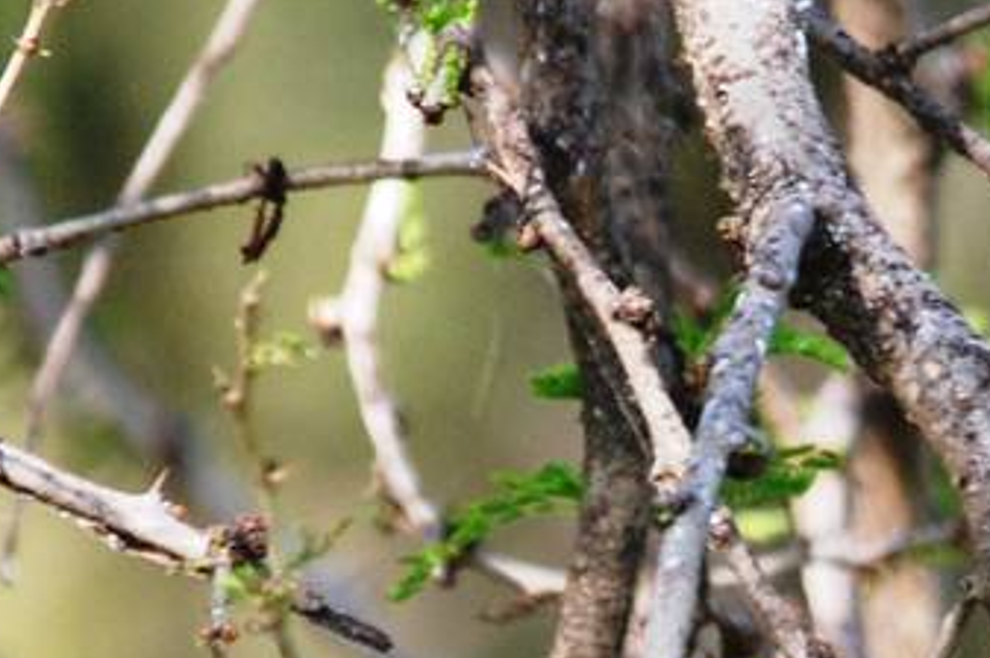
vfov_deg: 0.4
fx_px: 98078
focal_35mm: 3570
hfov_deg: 0.6
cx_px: 752
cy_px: 762
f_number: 6.3
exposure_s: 1/320
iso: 400
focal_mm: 500
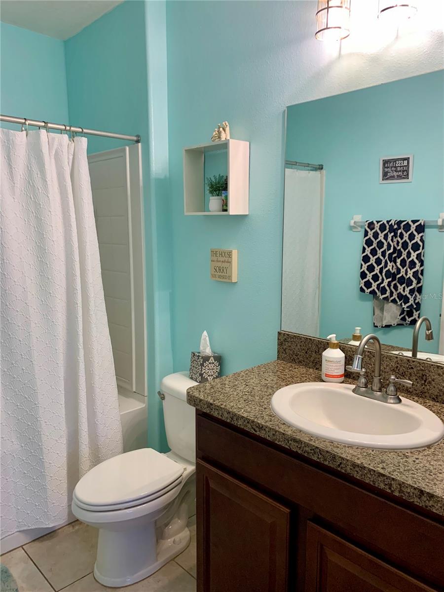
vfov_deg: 67.3
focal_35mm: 26
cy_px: 296
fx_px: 445
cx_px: 222
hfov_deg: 53.1
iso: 160
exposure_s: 1/60
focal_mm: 4.25
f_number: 1.8
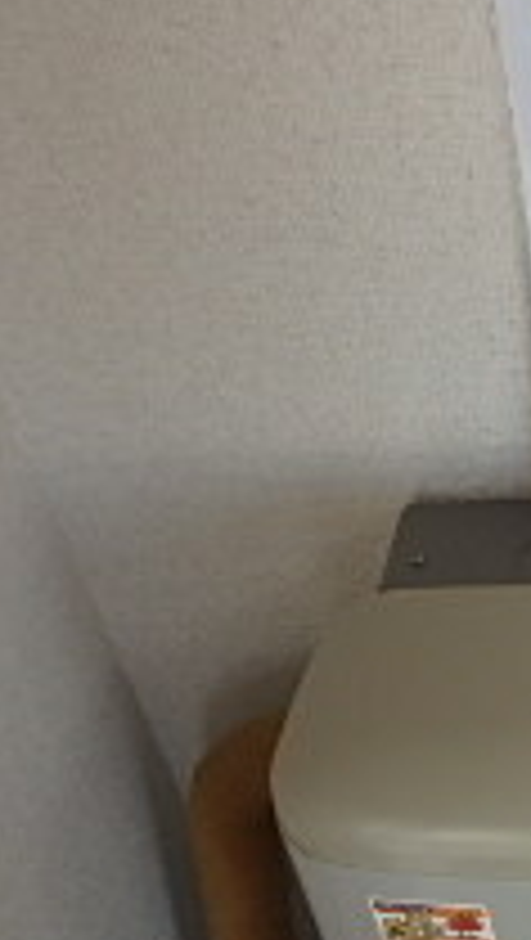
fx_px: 1747
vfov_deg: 28.6
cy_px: 900
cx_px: 999
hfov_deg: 14.8
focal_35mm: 70
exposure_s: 1/60
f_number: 3.5
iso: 160
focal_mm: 3.7
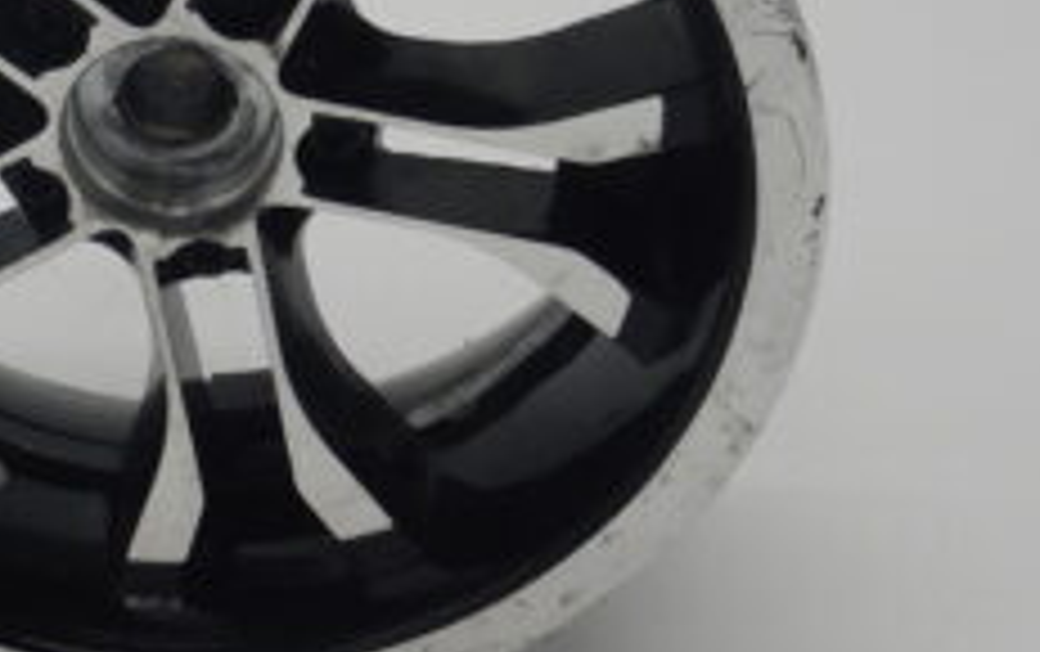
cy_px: 162
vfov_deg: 9.9
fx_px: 3746
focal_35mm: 132
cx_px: 50
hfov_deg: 15.6
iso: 125
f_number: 4.3
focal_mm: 8.5
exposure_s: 1/200
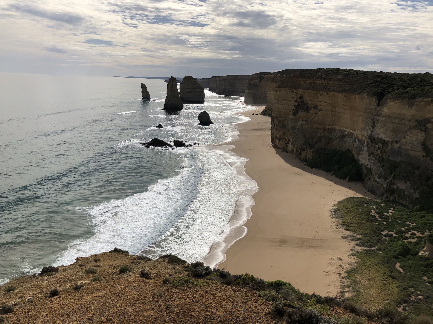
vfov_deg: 49.7
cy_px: 162
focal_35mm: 28
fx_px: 350
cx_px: 216
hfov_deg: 63.4
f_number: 1.8
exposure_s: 1/8000
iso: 25
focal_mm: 3.99
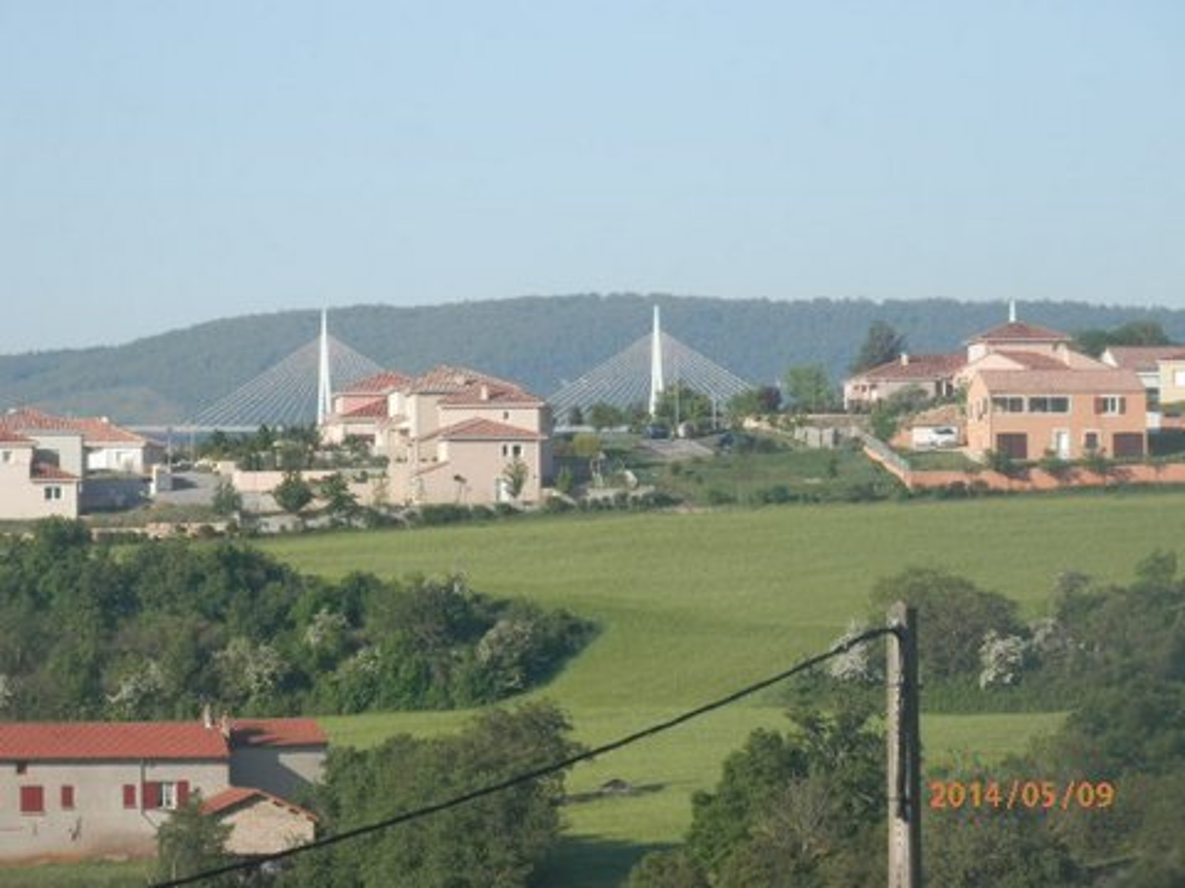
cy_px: 444
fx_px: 7702
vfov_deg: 6.6
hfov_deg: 8.8
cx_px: 592
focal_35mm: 225
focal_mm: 40.2
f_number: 6.1
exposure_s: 1/250
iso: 80
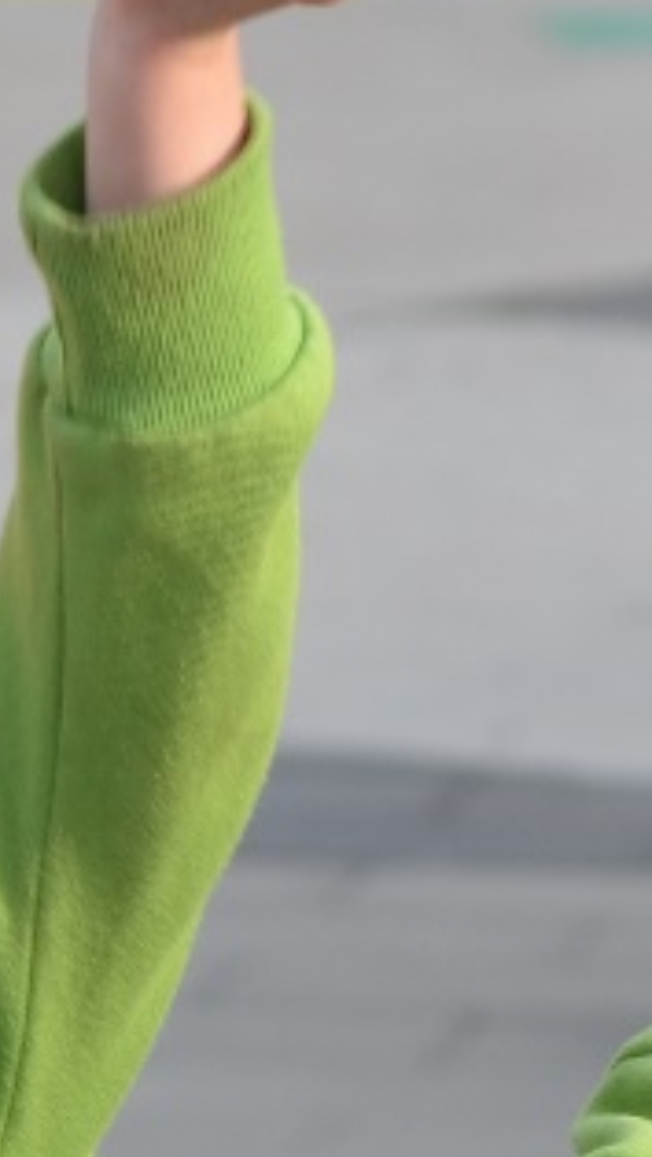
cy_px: 661
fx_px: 24518
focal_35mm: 799
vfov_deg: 2.7
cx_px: 475
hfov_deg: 1.5
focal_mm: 100
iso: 200
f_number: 7.1
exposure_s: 1/200
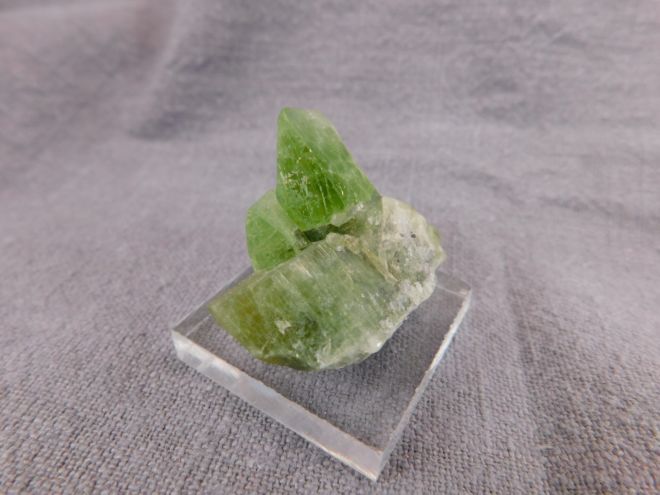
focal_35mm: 23
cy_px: 248
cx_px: 330
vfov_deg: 58.9
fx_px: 439
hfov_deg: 73.9
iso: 125
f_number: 3
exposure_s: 1/200
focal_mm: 4
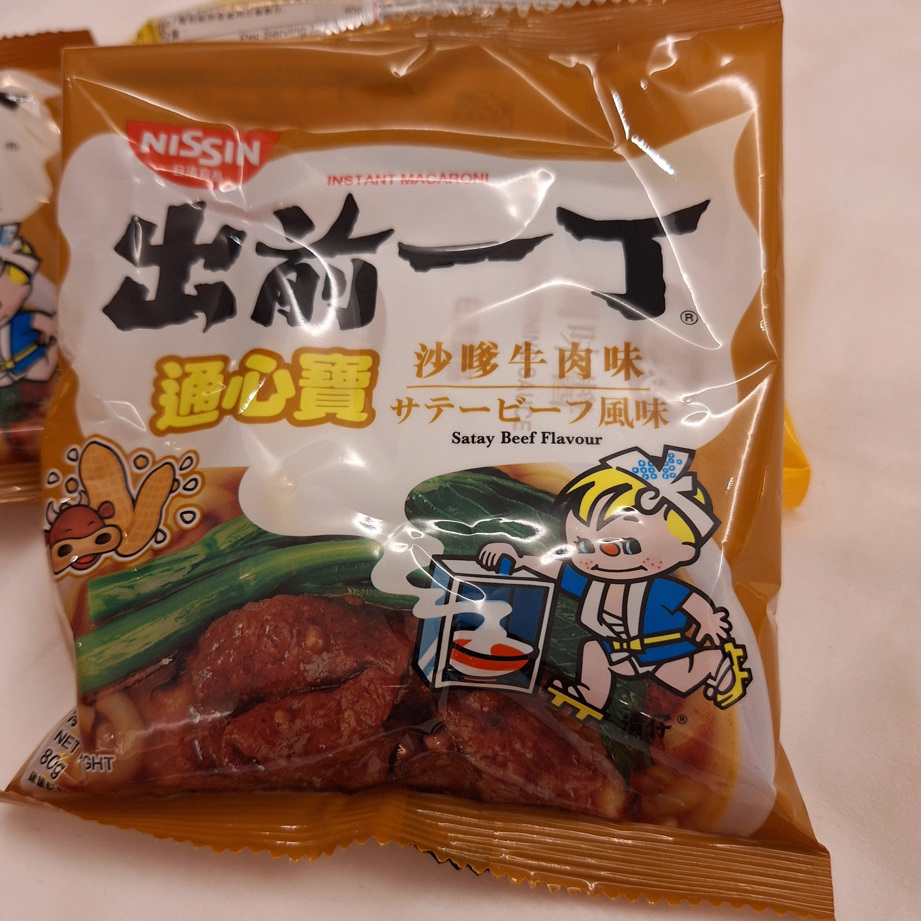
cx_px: 463
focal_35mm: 28
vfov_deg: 57.2
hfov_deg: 57.3
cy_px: 492
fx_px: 843
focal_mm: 5.54
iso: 200
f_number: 1.8
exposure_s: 1/40
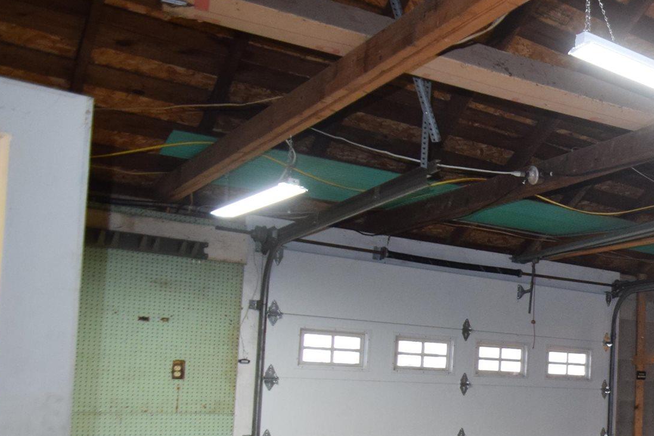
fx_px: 763
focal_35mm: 42
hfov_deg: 32.6
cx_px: 879
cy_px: 339
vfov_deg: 31.2
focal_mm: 10
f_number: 4
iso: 800
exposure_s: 1/60
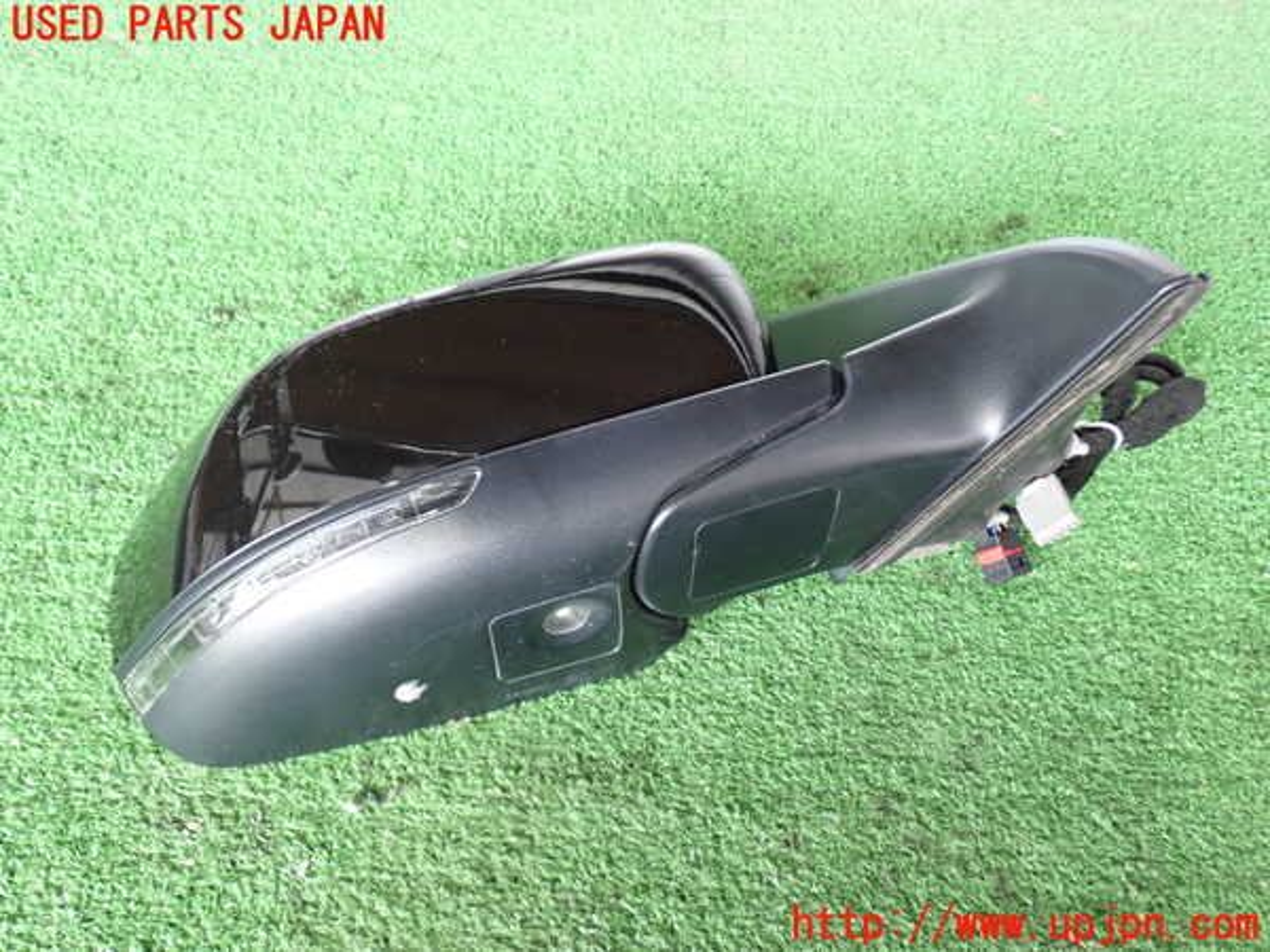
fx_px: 1321
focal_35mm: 36
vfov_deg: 39.7
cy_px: 476
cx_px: 635
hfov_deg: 51.4
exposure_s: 1/40
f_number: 2.5
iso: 200
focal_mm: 6.37
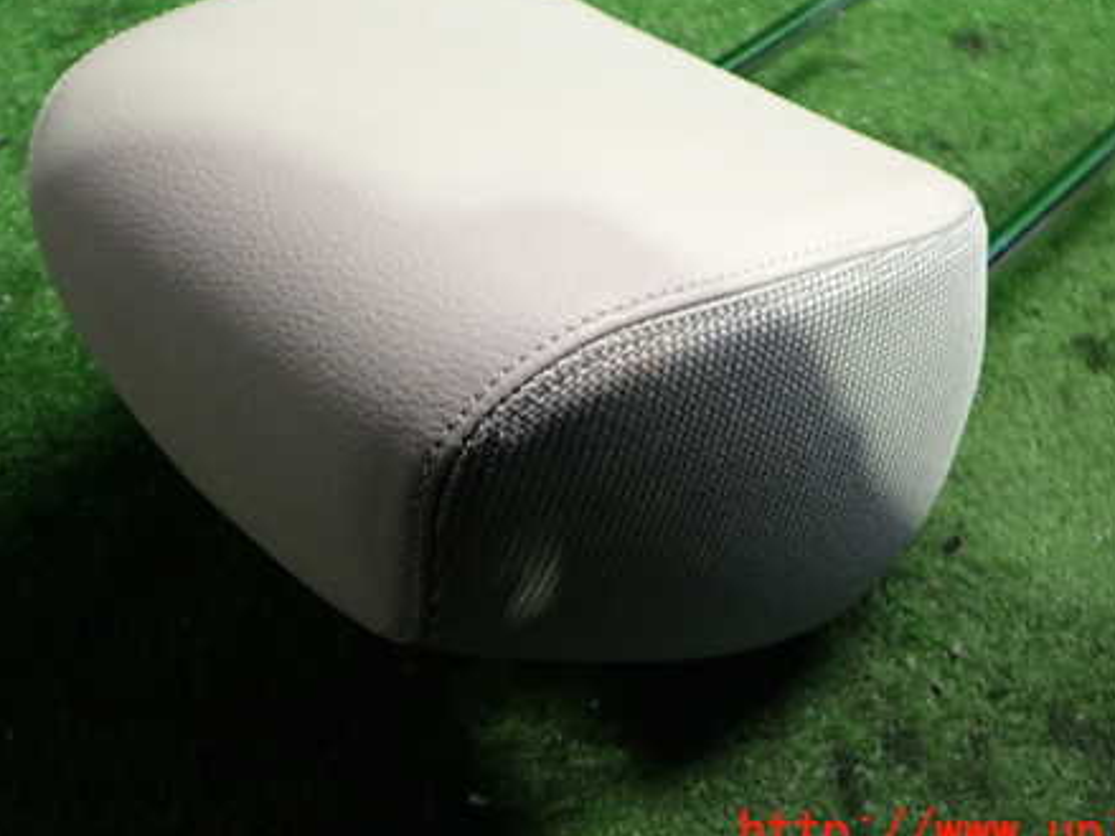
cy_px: 295
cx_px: 551
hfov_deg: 45.8
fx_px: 1320
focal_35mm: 41
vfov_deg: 34.9
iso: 320
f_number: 2.3
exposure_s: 1/30
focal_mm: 5.4
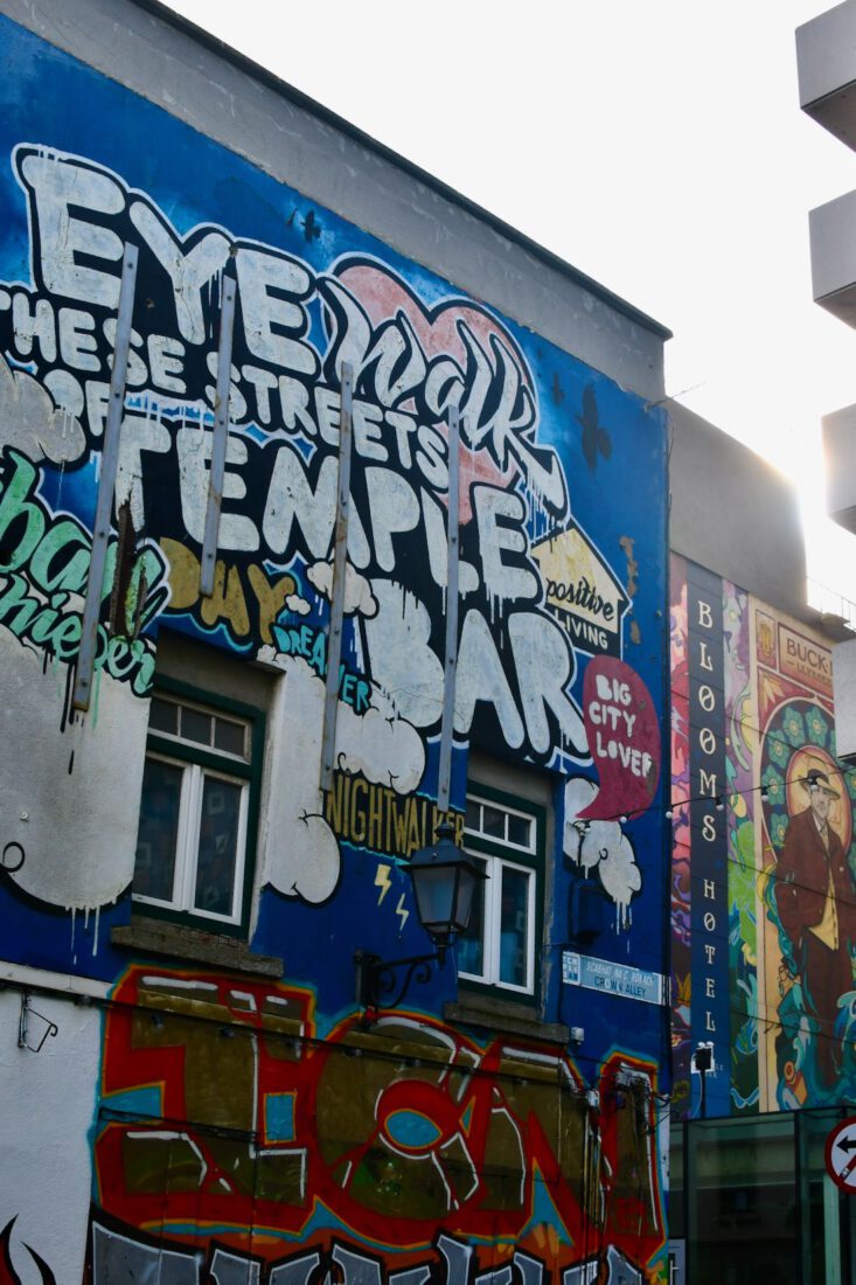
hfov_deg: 31.9
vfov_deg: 46.4
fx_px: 1498
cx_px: 428
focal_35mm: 42
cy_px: 642
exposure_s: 1/250
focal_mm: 28
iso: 140
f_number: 8
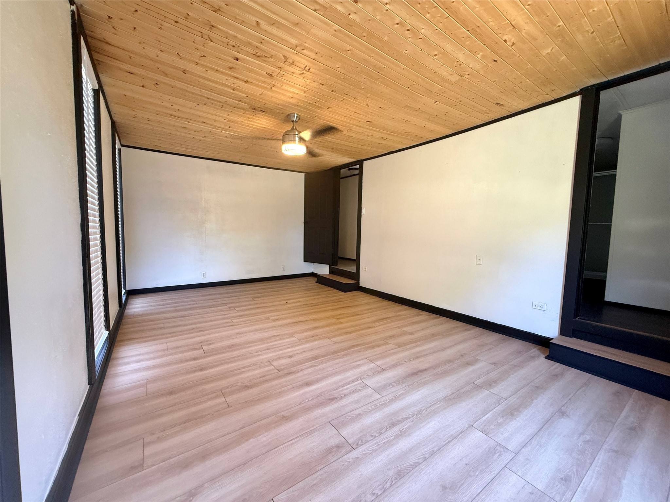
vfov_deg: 85.7
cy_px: 251
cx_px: 335
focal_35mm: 14
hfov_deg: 102.1
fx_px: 271
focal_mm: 2.22
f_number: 2.2
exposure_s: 1/60
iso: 320
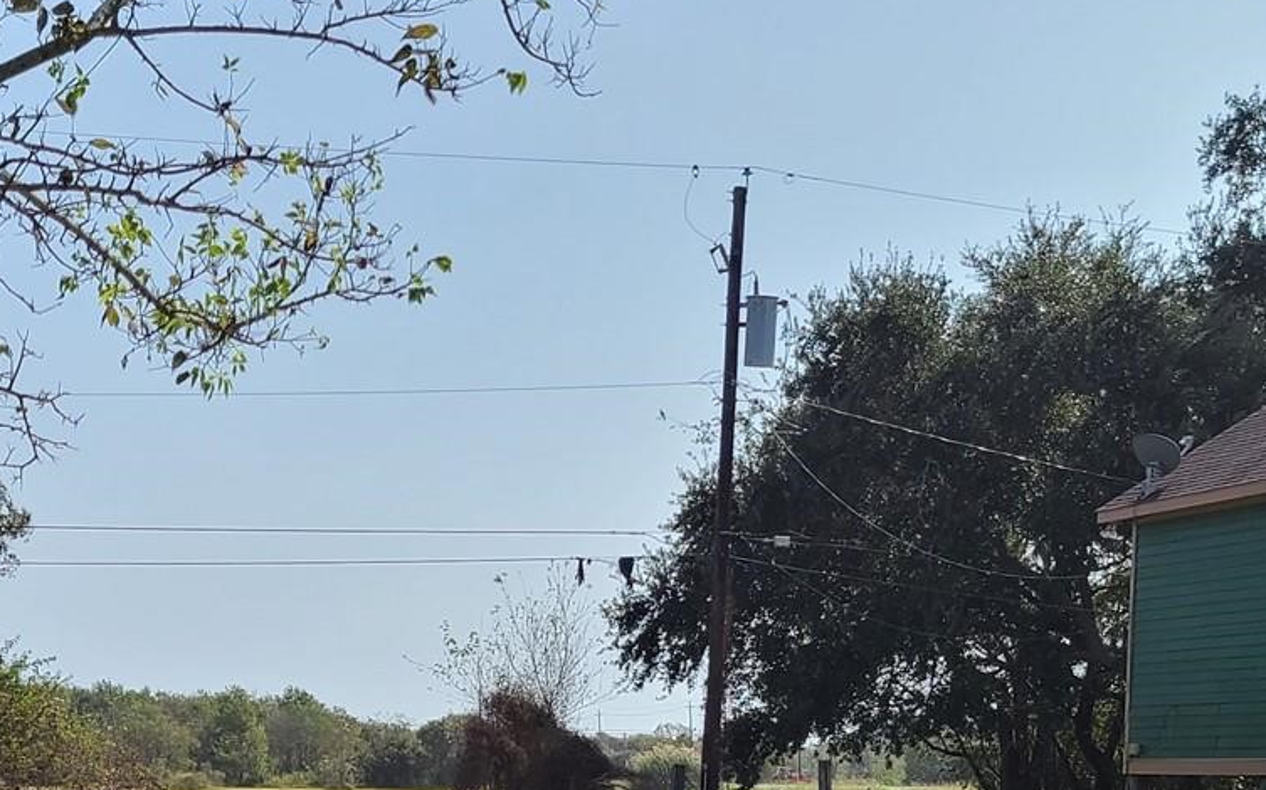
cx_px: 575
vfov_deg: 16.1
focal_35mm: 75
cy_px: 1133
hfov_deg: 27.5
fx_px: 2587
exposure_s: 1/2835
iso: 40
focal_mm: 5.4
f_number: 1.8
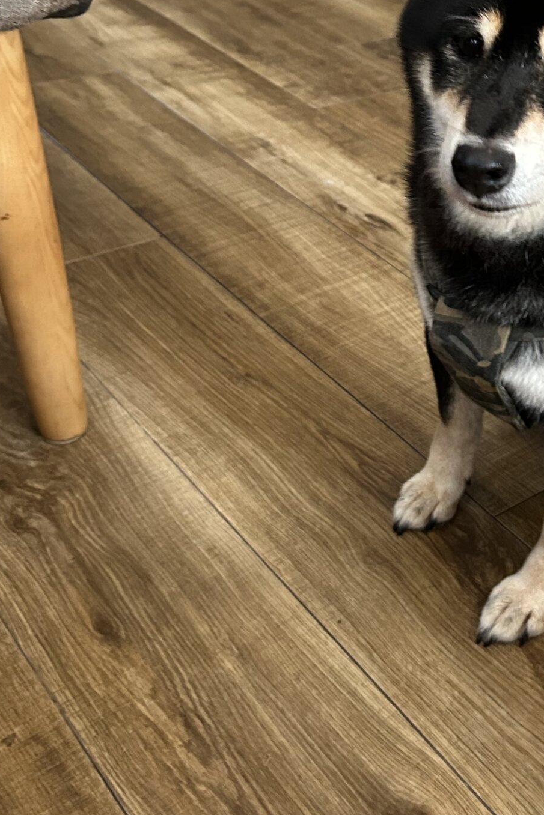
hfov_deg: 25.3
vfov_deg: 37.9
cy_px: 206
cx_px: 531
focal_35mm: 51
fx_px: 1156
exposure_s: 1/60
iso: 500
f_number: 1.5
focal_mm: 5.7
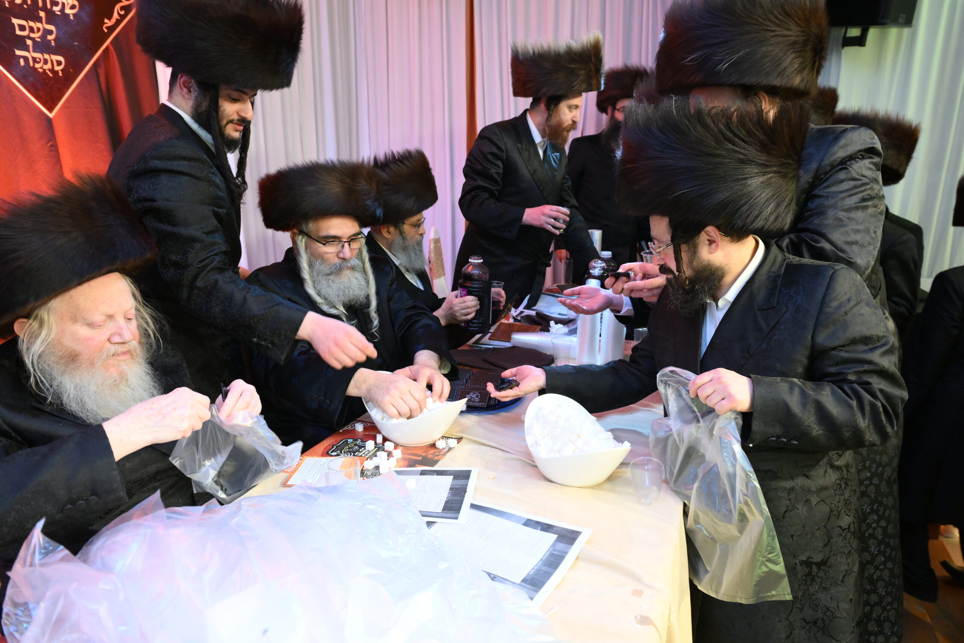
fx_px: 643
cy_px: 322
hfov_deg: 73.7
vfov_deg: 53.1
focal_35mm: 24
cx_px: 482
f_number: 4
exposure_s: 1/100
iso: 3200
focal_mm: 24
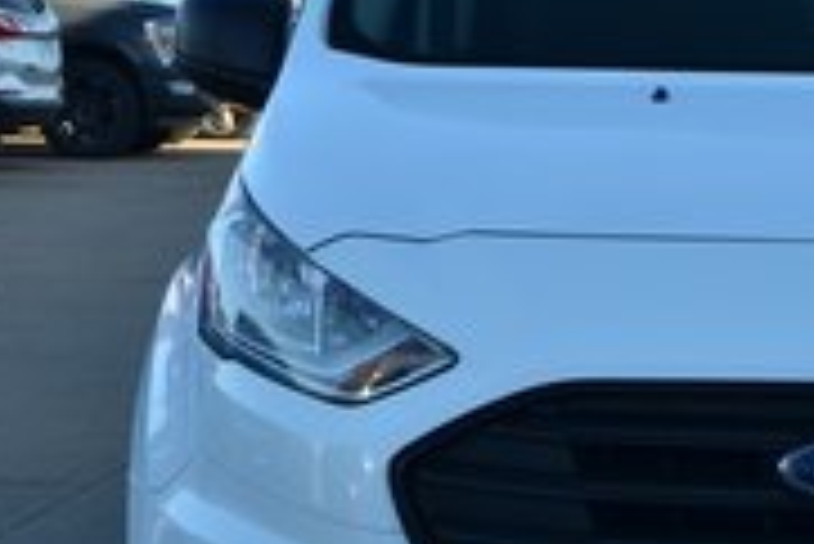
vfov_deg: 8.8
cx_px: 881
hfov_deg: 12.8
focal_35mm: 157
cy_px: 272
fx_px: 3553
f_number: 10
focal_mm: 38
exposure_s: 1/250
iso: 250
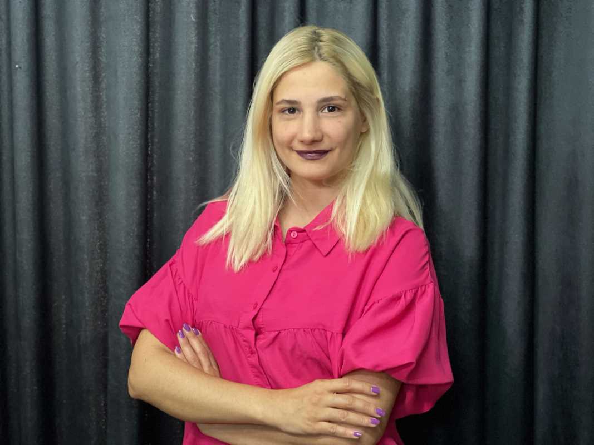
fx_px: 1321
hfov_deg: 25.3
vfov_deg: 19.1
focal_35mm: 77
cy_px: 222
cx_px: 297
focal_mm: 9
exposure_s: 1/25
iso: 320
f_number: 2.8
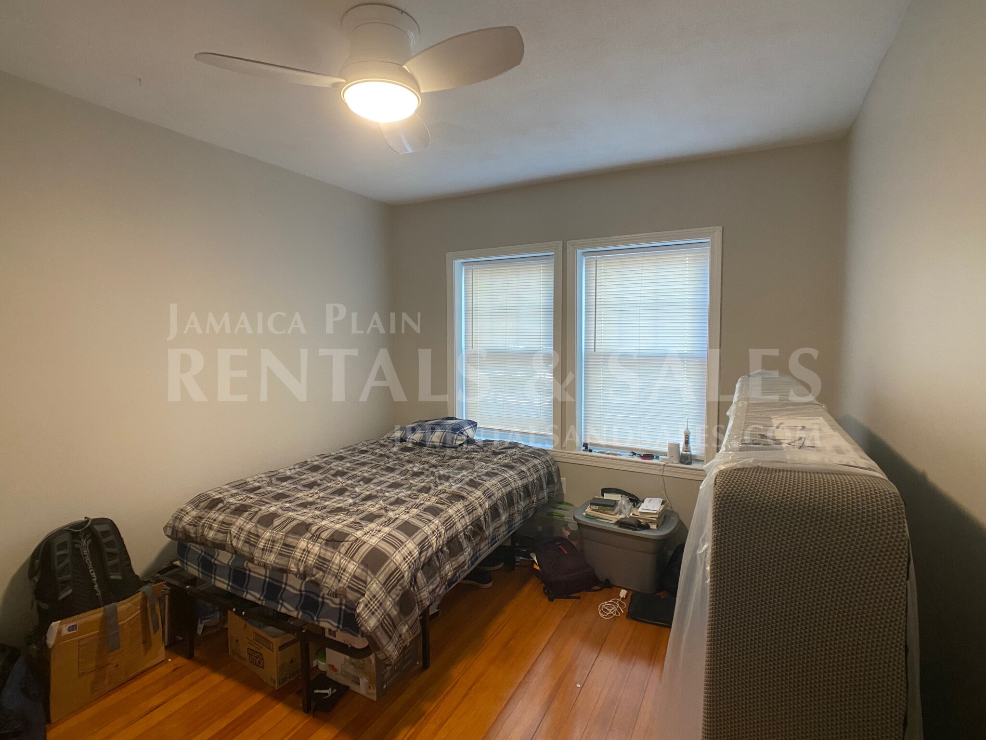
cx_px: 493
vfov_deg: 53.1
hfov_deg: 67.3
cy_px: 370
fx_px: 741
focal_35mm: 26
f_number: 1.8
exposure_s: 1/60
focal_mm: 4.25
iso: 320
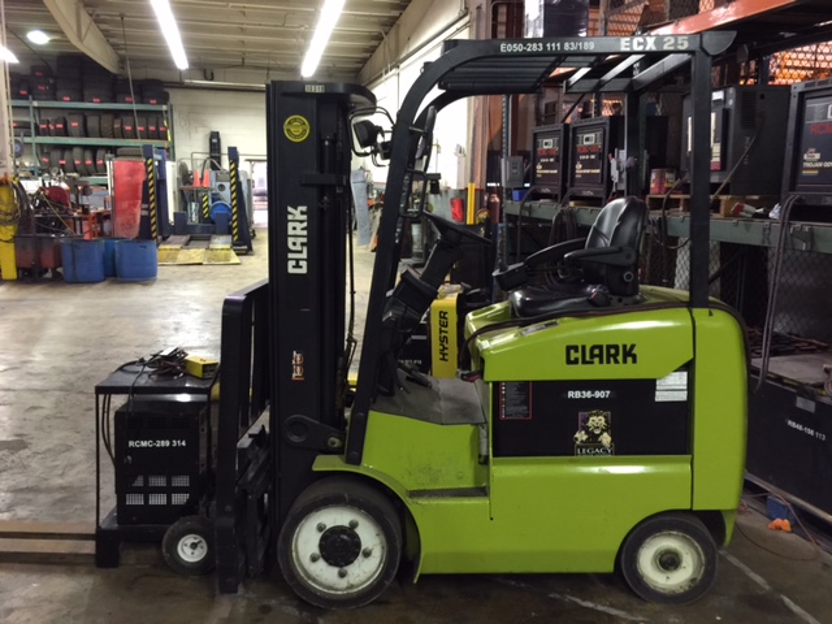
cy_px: 312
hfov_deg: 61.7
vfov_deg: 48.2
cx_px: 416
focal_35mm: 29
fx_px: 697
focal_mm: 4.15
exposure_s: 1/4
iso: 64
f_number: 2.2
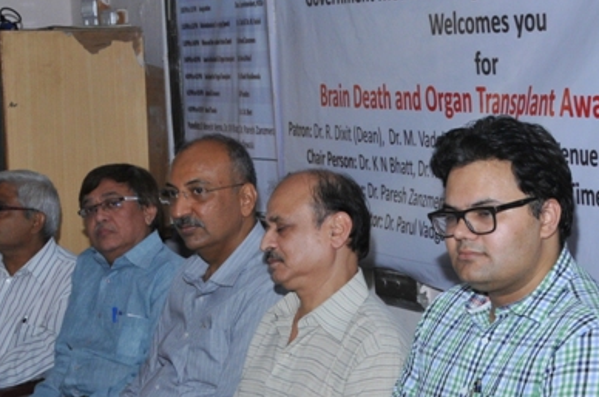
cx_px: 489
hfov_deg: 19.6
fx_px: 1710
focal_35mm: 103
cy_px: 292
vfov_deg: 13.2
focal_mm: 26
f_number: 7.1
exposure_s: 1/125
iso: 640
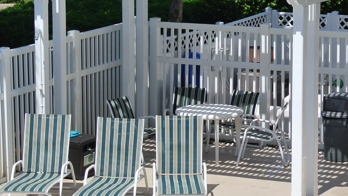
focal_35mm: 155
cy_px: 125
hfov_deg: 13.8
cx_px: 232
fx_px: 1430
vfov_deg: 7.8
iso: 100
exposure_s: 1/800
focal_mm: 21.9
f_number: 5
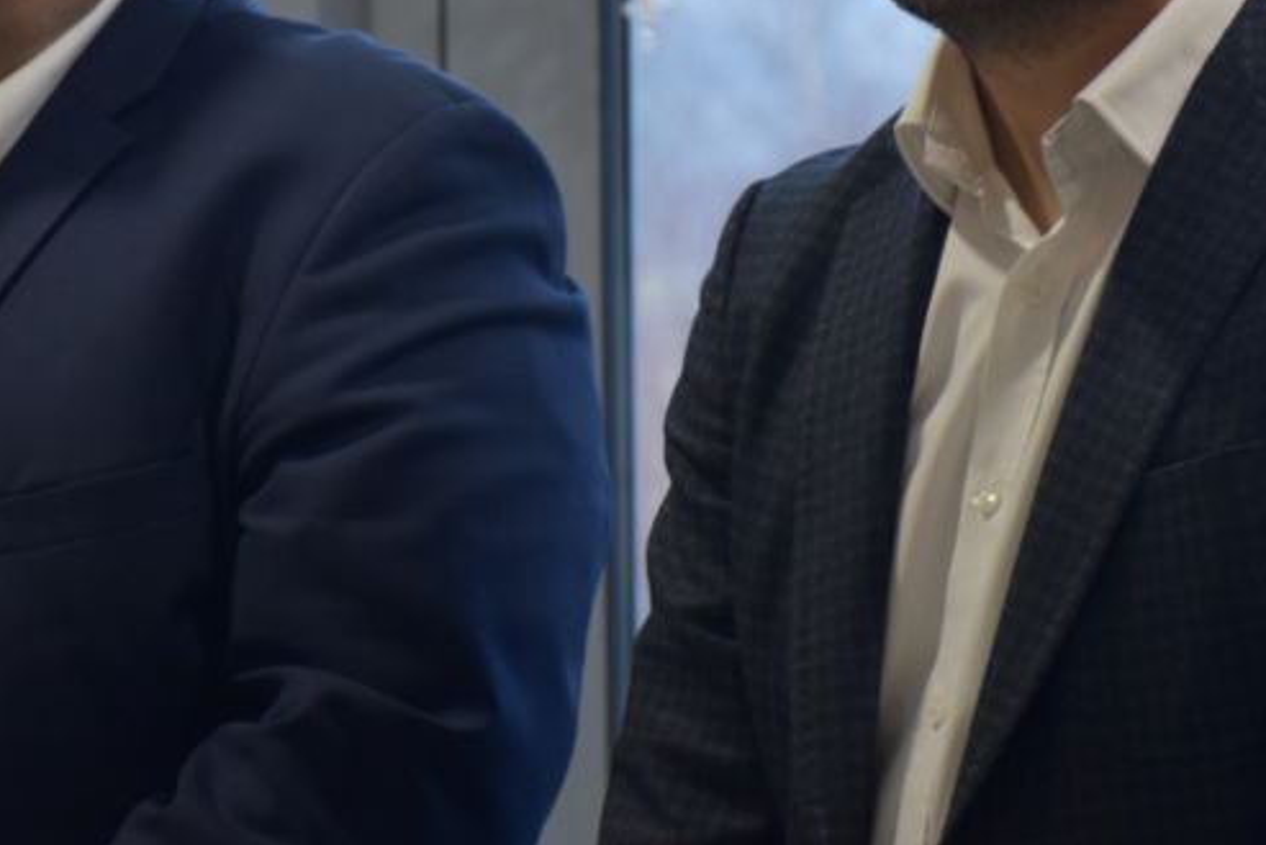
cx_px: 485
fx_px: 8759
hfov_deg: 8.3
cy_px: 125
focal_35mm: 249
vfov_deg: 5.5
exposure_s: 1/125
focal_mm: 80
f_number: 5.3
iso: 800
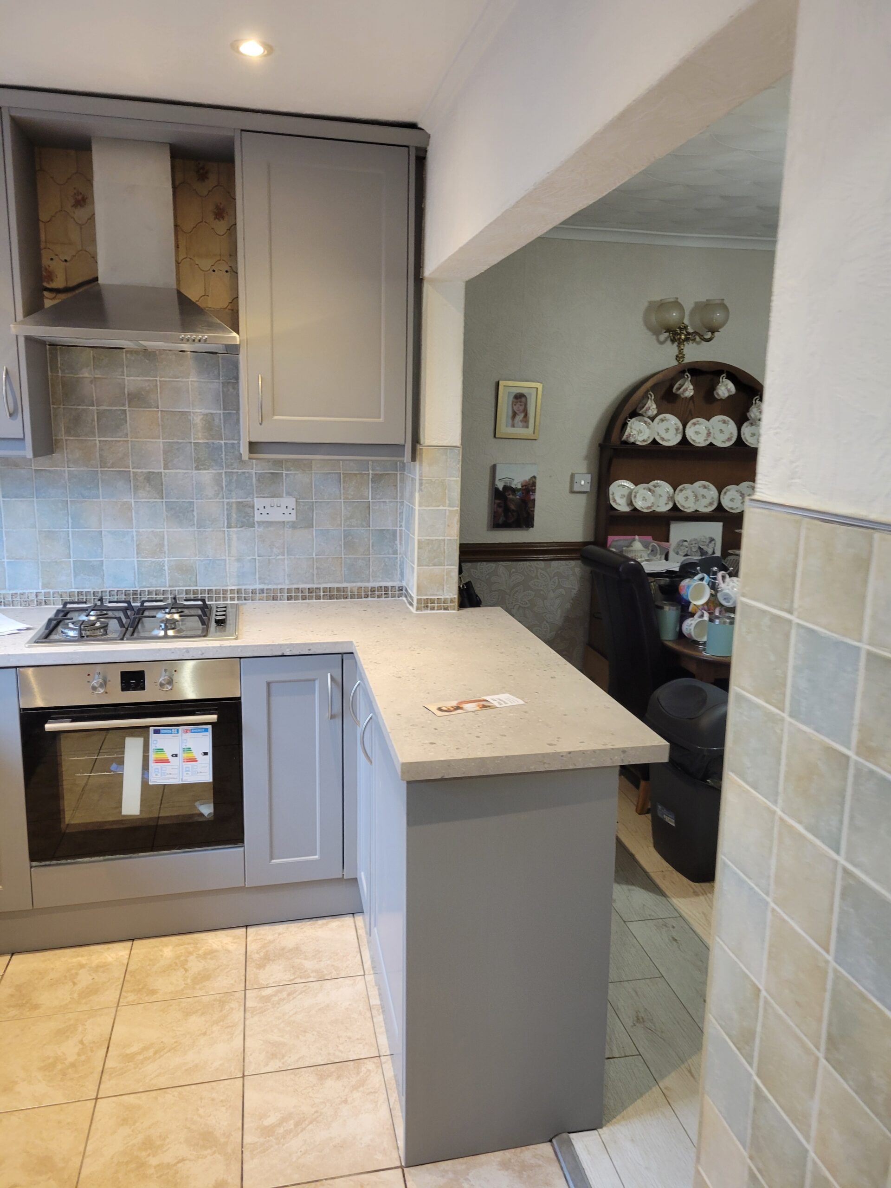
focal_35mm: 26
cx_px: 446
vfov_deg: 67.3
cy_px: 594
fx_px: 892
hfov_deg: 53.1
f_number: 1.8
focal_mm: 5.4
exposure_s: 1/40
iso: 200
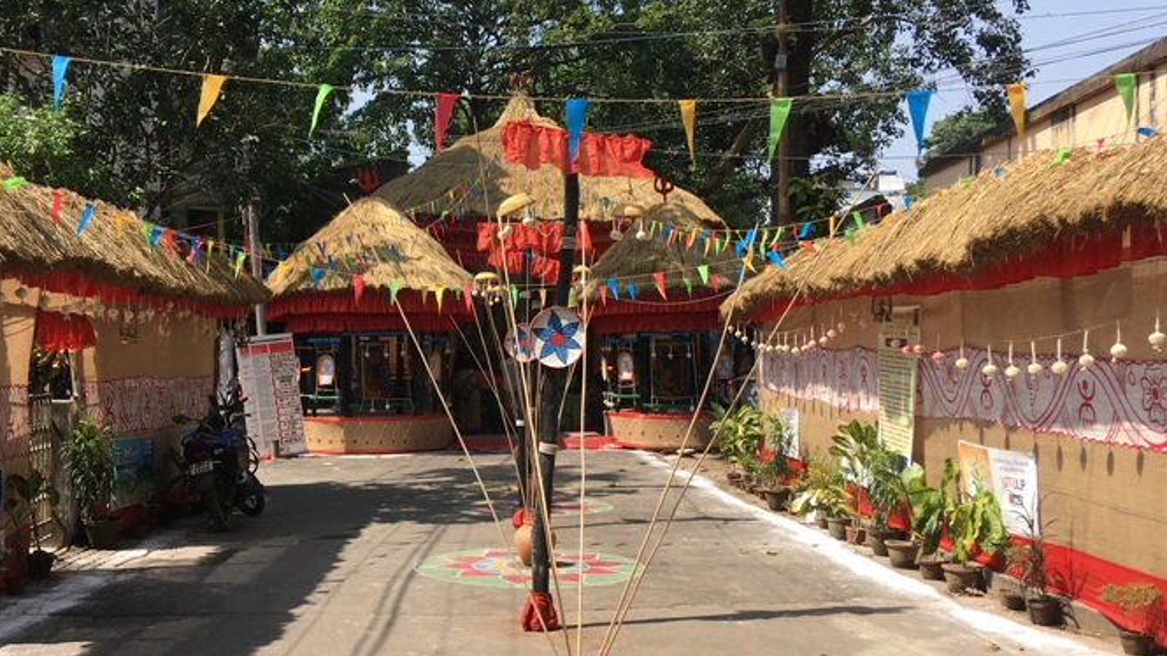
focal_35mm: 38
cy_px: 381
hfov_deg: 52.6
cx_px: 511
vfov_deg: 31.1
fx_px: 1176
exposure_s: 1/836
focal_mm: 4.15
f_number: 2.2
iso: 25
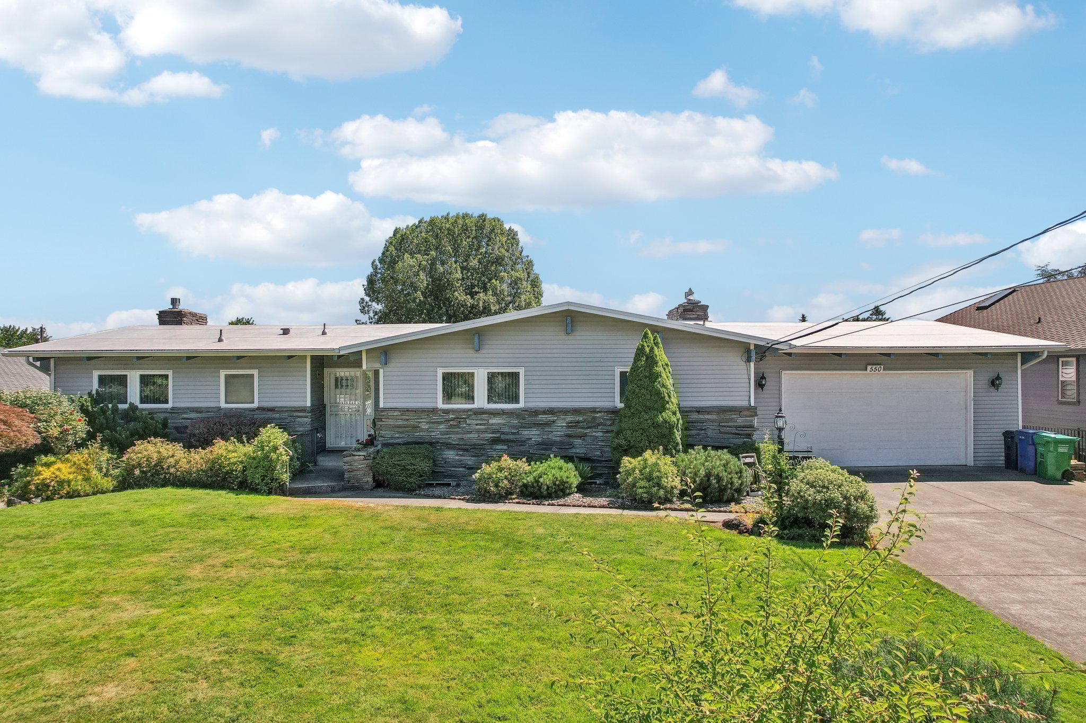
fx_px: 664
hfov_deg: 78.6
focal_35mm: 22
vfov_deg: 57.2
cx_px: 543
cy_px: 362
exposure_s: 1/320
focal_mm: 8.4
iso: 100
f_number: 2.8
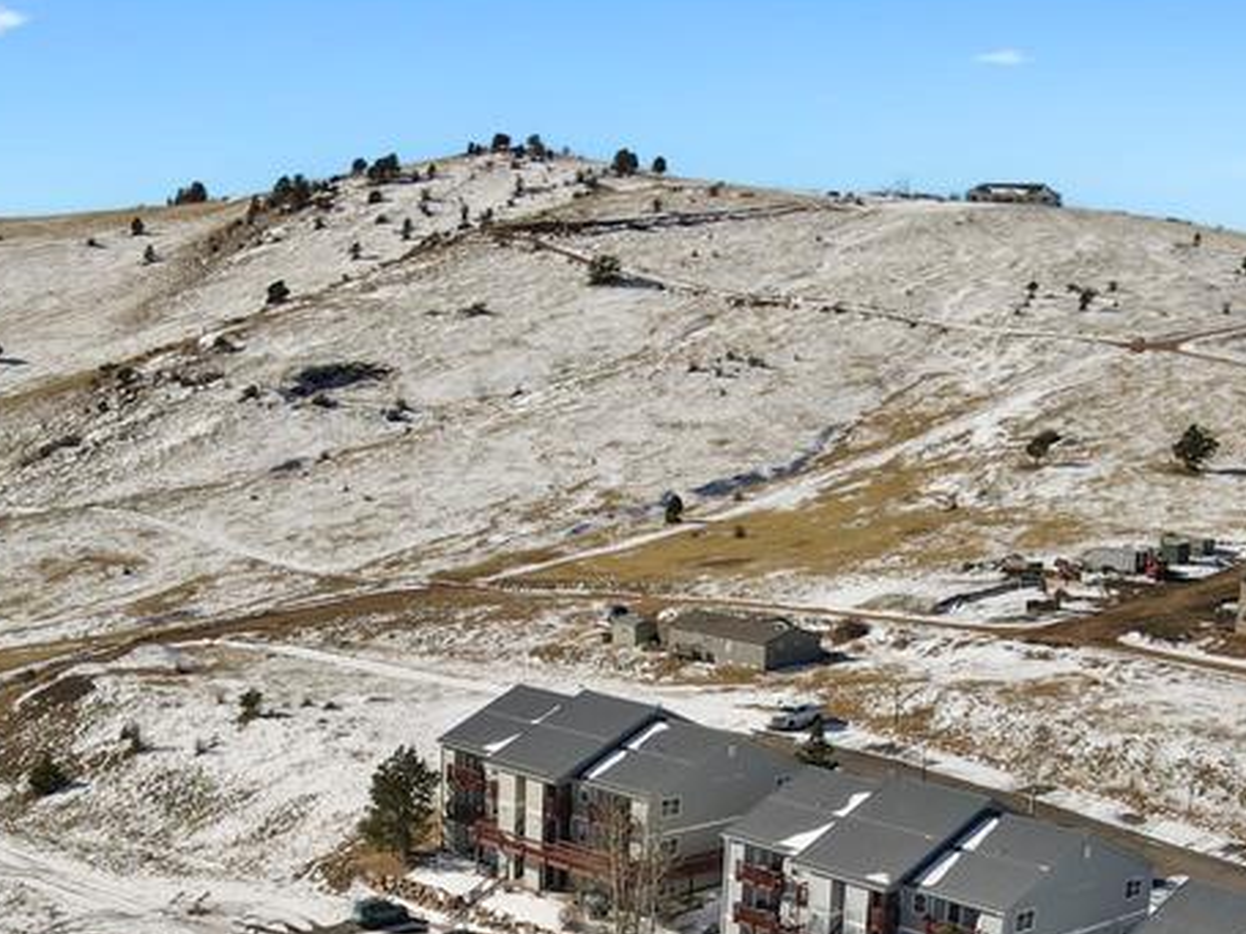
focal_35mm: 54
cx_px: 619
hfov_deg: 35.6
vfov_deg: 25.7
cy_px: 923
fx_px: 1943
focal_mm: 4.5
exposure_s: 1/730
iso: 110
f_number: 2.8
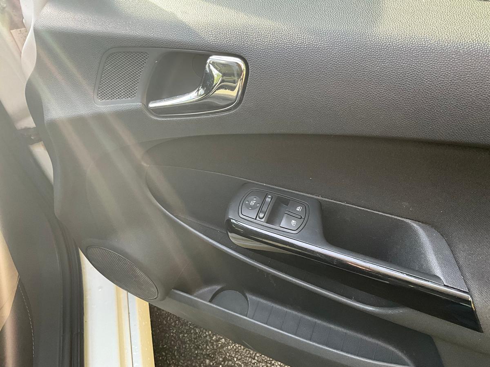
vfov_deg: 48.2
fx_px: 411
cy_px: 184
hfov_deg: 61.7
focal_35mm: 29
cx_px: 245
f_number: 1.8
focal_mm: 3
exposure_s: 1/72
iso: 64
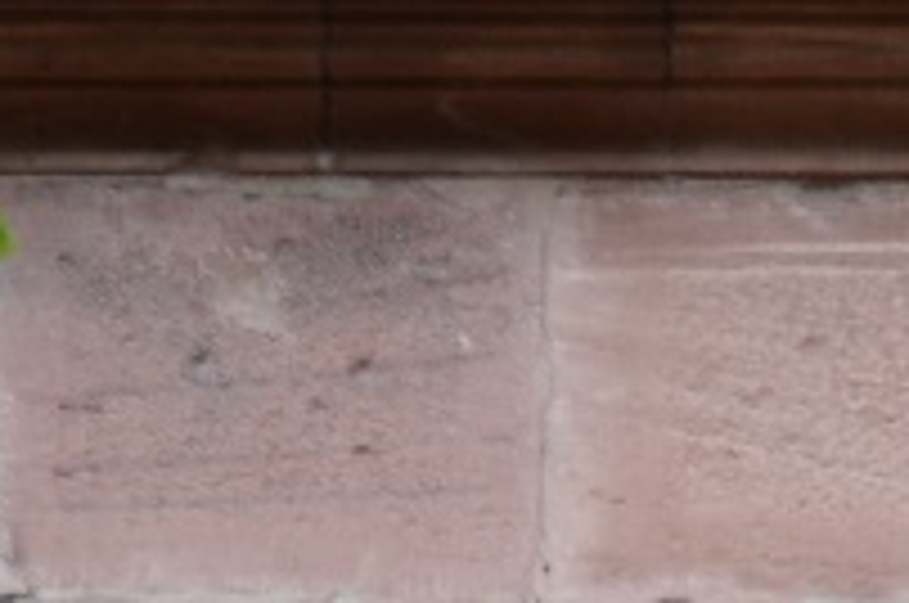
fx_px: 22435
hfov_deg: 2.3
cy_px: 250
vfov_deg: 1.5
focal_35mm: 890
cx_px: 2642
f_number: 5.3
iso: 250
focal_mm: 75
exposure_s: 1/50
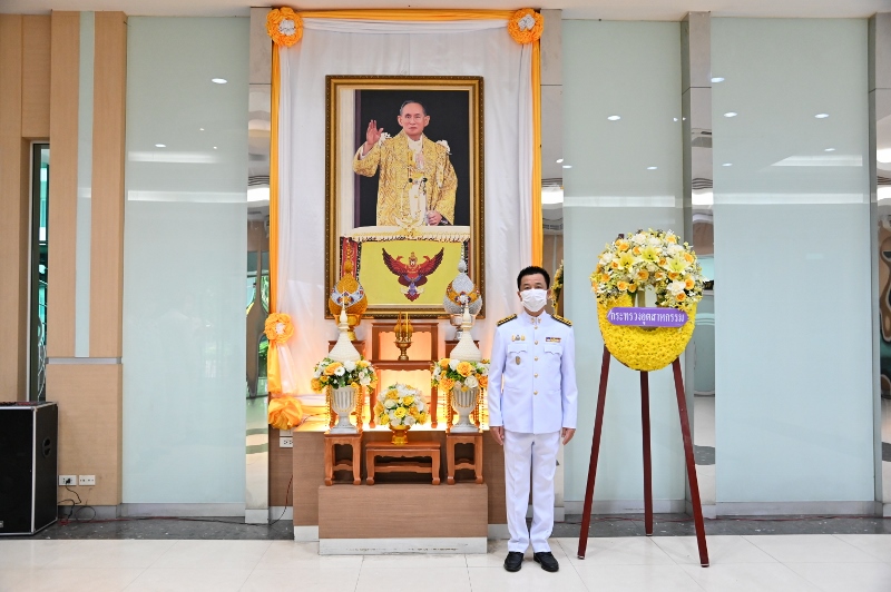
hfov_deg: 58.8
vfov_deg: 41.0
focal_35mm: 32
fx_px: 791
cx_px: 446
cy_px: 296
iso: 3200
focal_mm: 32
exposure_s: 1/125
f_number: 4.5
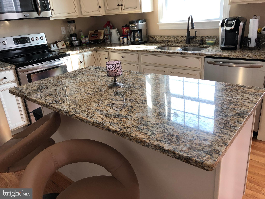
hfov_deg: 63.4
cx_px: 132
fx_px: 214
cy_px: 100
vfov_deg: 49.7
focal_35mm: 28
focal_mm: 3.99
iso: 25
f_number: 1.8
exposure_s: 1/30
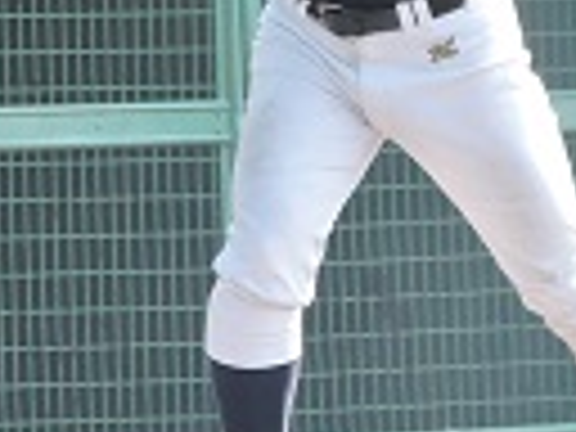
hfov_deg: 1.3
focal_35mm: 1560
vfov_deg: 1.0
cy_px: 250
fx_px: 25958
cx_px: 324
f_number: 4.8
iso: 220
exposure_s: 1/250
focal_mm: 71.3
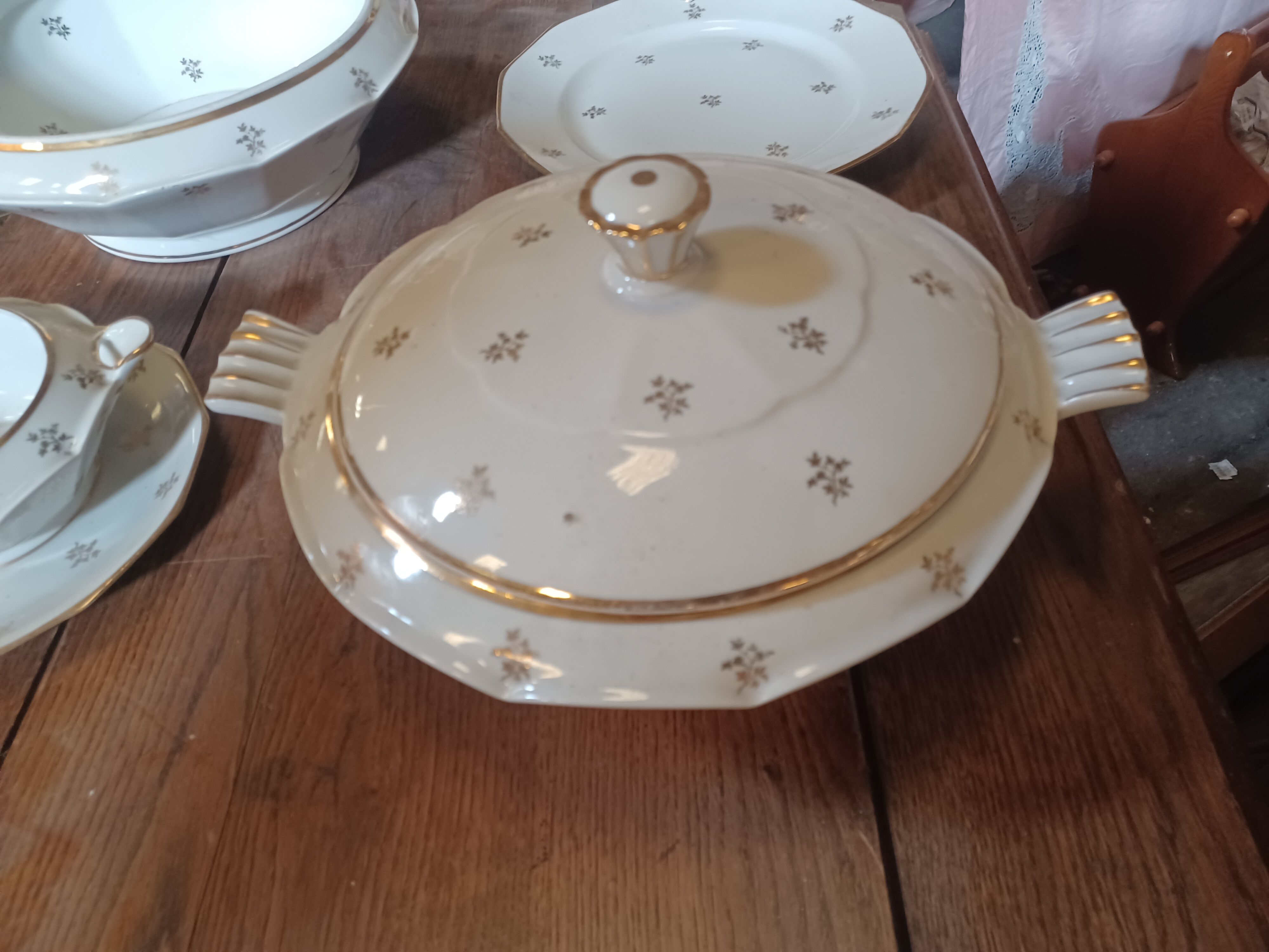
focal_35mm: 25
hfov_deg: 69.4
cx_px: 634
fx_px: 916
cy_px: 476
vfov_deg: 54.9
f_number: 1.8
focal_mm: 4.6
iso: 400
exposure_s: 1/25
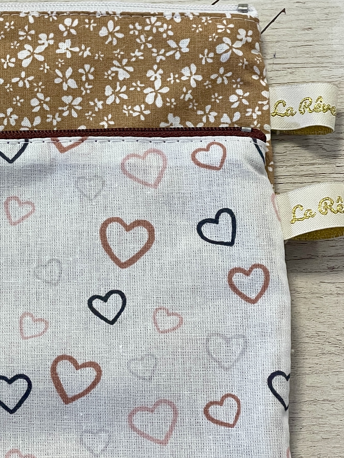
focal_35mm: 118
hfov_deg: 12.4
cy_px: 165
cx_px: -26
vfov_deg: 16.7
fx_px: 1563
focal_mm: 6
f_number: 2
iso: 160
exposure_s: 1/100
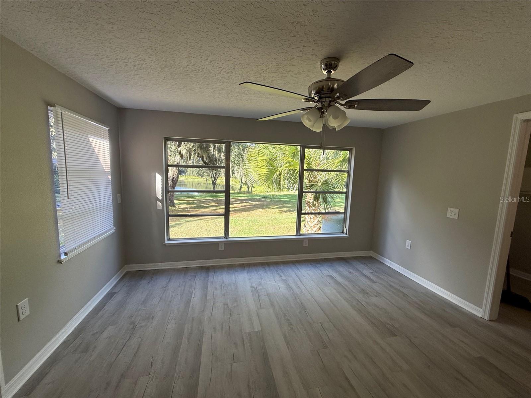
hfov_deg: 102.1
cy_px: 199
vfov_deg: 85.7
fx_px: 215
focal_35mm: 14
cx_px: 266
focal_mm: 2.22
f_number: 2.2
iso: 50
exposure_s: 1/227
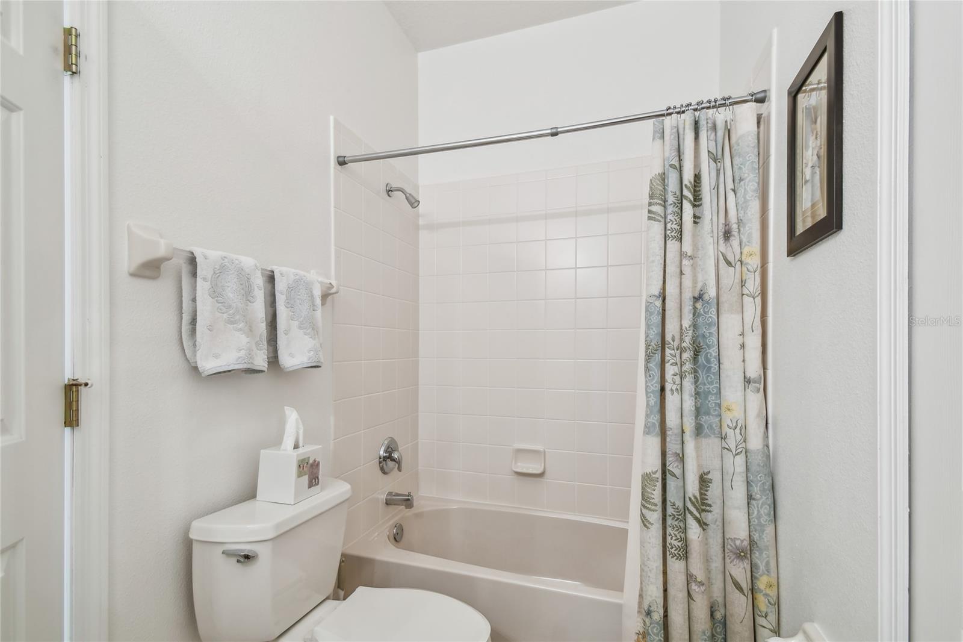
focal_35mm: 15
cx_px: 482
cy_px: 321
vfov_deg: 77.3
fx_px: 401
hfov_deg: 100.4
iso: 100
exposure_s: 1/2.5
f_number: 7.1
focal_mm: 10
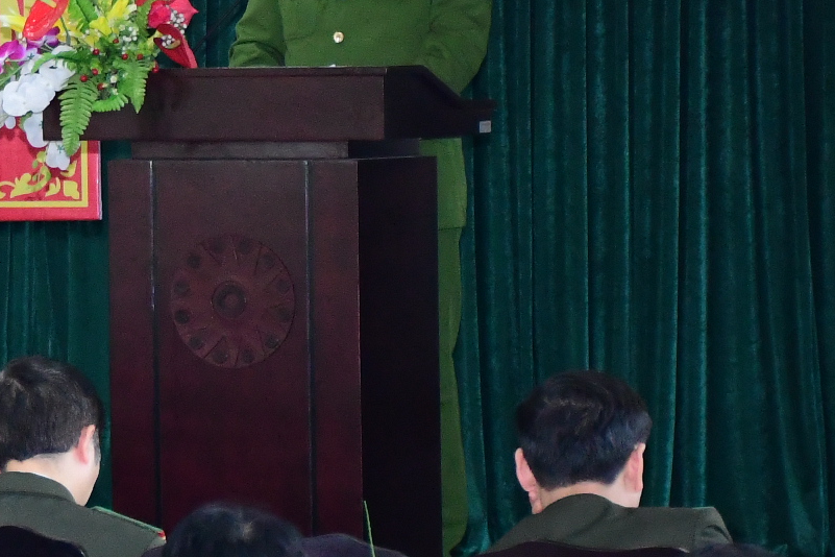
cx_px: -498
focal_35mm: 292
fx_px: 6772
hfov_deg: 6.9
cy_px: 131
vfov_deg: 4.7
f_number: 4.8
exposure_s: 1/200
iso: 3200
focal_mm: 56
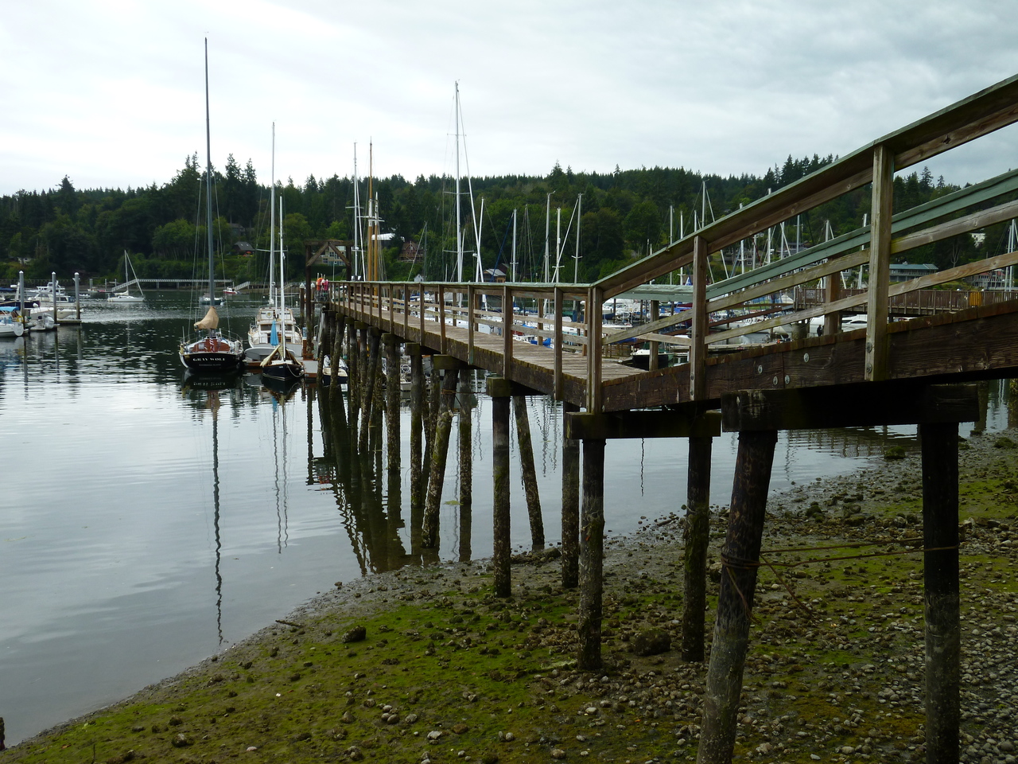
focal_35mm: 33
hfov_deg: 55.4
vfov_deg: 42.9
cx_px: 509
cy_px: 382
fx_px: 970
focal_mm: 5.9
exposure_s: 1/250
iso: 80
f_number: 3.7
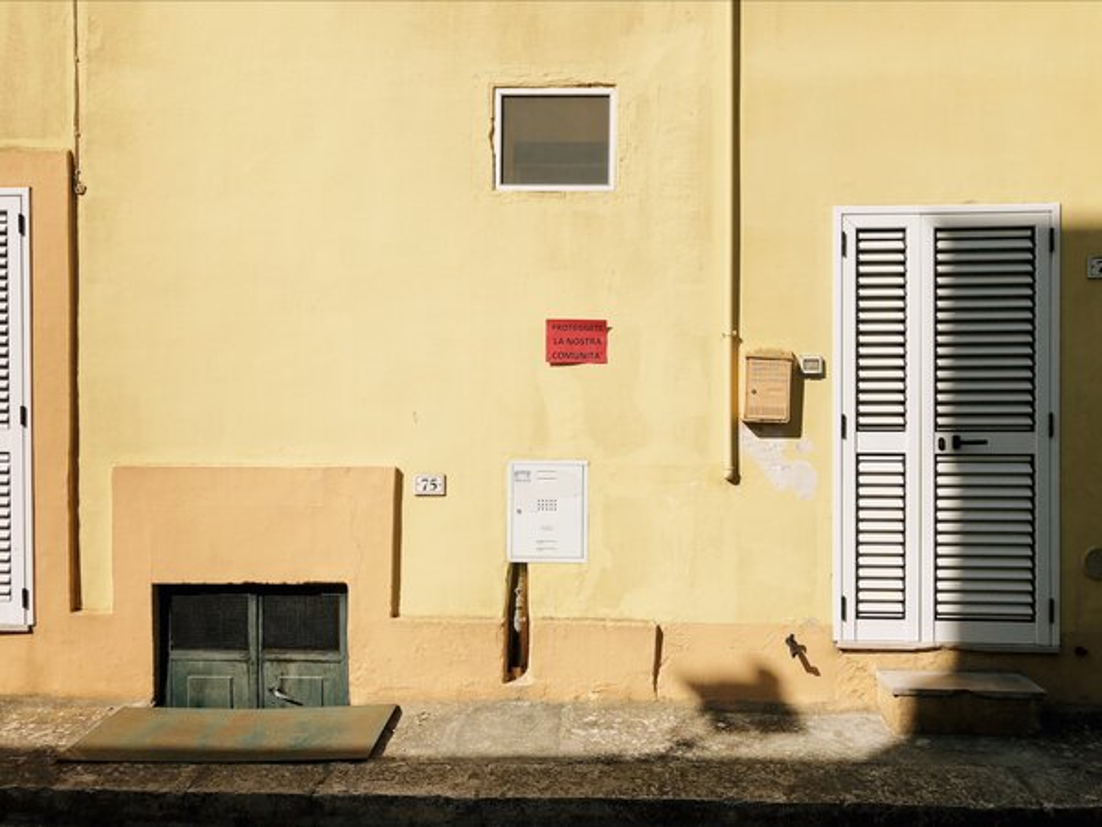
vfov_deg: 49.7
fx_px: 891
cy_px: 414
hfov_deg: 63.4
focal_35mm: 28
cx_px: 551
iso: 25
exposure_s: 1/5348
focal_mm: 4
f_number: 1.8
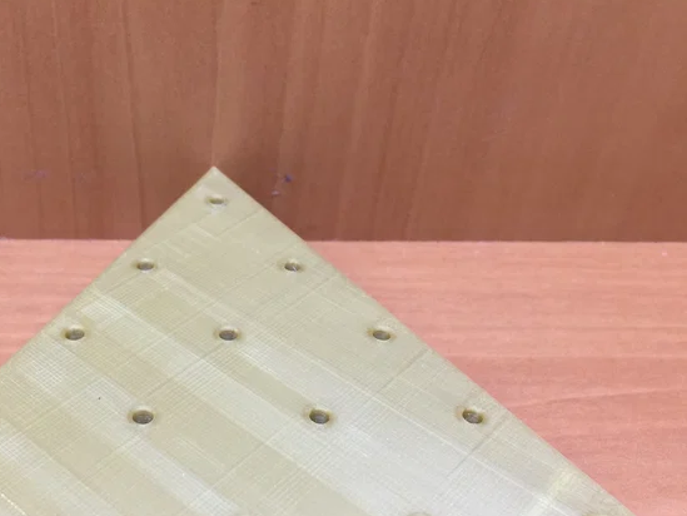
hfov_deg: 42.1
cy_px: 339
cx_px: 207
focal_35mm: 44
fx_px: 873
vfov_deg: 32.6
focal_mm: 4.15
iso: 40
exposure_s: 1/15
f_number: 2.2
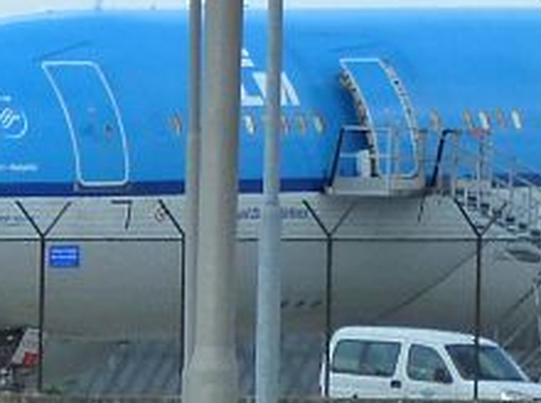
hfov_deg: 2.0
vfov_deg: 1.5
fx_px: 15251
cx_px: 851
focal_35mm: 978
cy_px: -17
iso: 125
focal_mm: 34.4
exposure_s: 1/400
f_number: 4.6
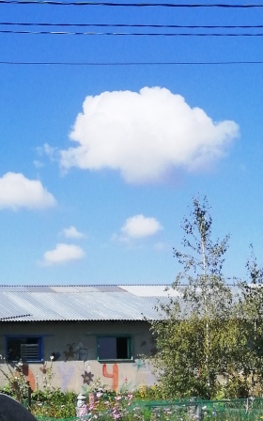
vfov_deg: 31.2
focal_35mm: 63
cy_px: 365
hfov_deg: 19.0
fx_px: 722
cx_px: -83
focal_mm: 3.6
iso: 50
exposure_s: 1/2488
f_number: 1.8
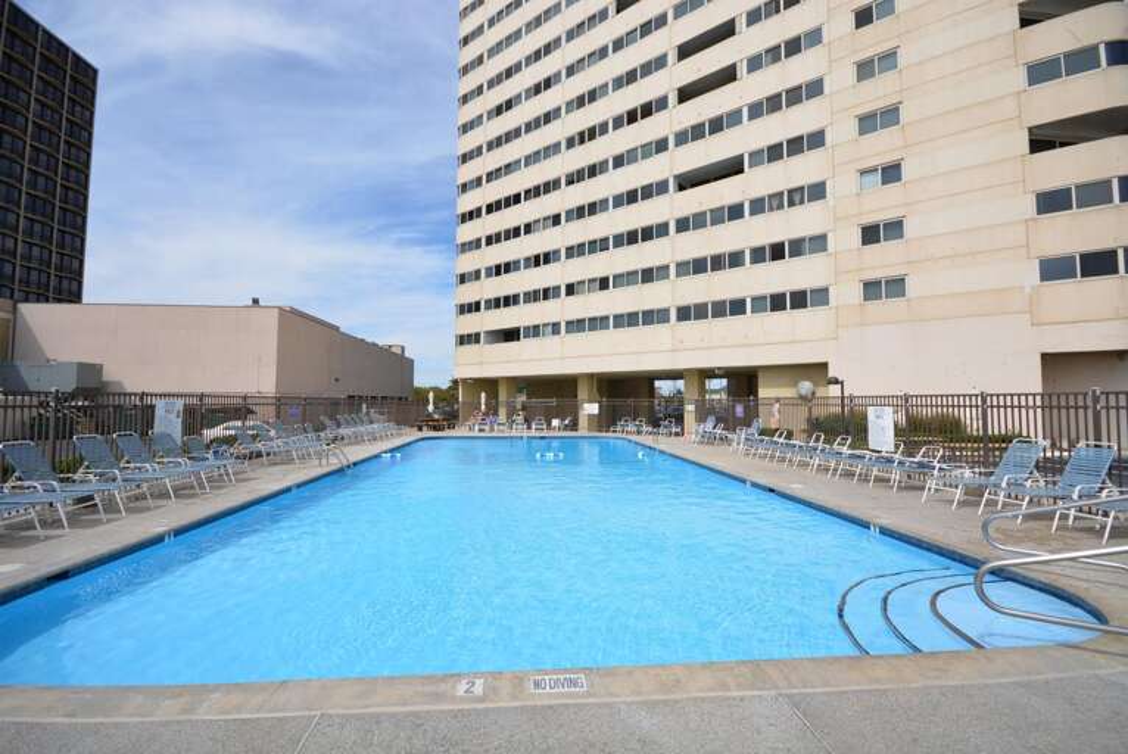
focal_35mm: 15
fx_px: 470
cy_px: 377
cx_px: 564
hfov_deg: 100.3
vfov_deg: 77.4
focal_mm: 10
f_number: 8
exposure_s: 1/250
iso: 100
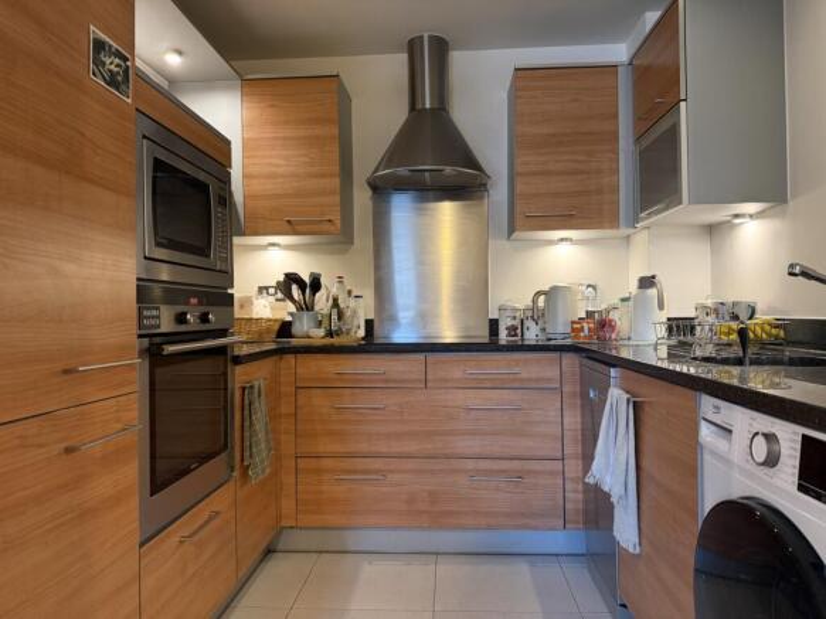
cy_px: 310
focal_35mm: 24
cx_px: 413
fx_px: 573
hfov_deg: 71.6
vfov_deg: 56.8
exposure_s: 1/50
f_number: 1.78
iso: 320
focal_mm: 6.76
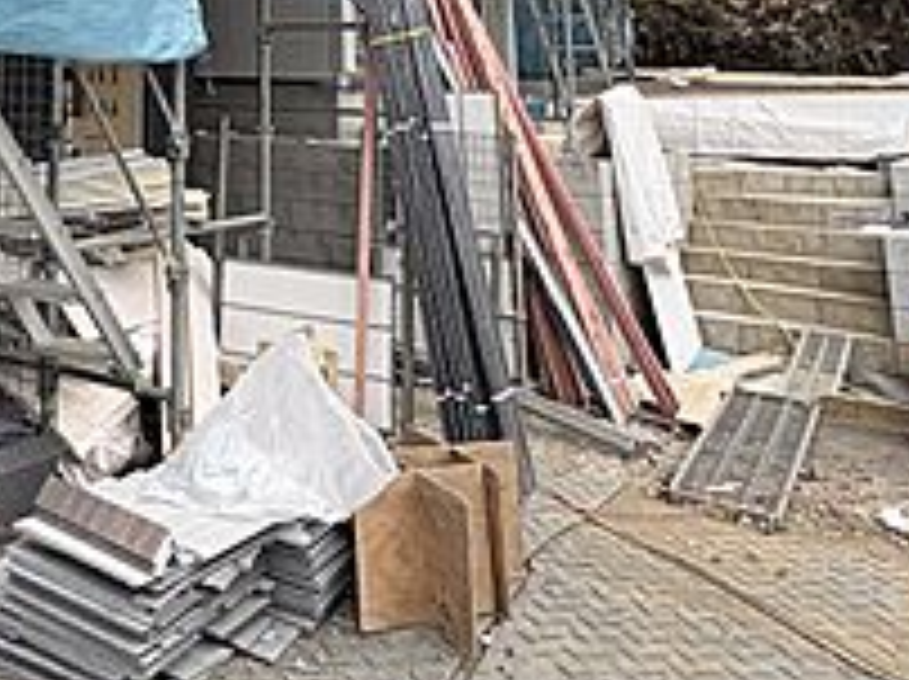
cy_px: -151
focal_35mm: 43
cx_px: -4
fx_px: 1128
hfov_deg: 38.8
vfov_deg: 28.7
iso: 50
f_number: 2.2
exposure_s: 1/423
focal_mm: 2.22
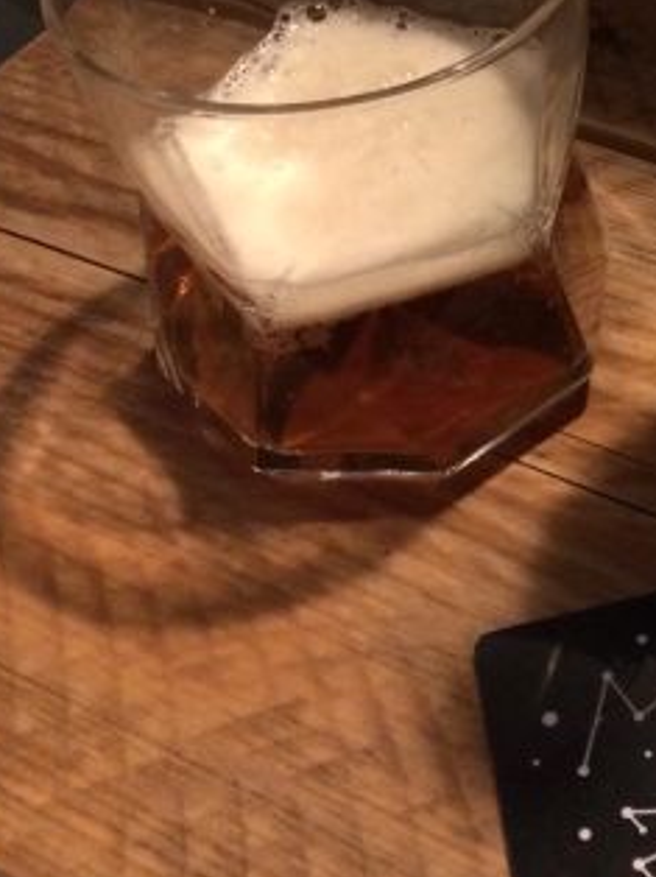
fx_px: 1872
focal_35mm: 74
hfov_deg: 18.9
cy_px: 73
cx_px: 754
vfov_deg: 25.5
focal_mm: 4.15
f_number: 2.2
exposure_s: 1/25
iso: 250
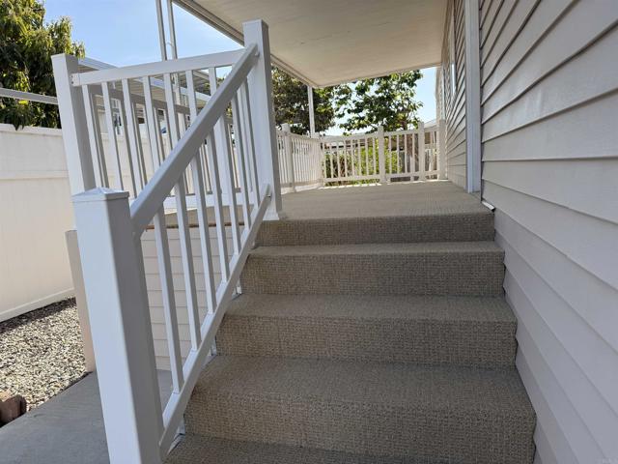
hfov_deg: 71.6
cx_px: 309
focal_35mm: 24
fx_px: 428
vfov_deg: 56.8
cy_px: 232
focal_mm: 6.76
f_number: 1.78
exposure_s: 1/1727
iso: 100
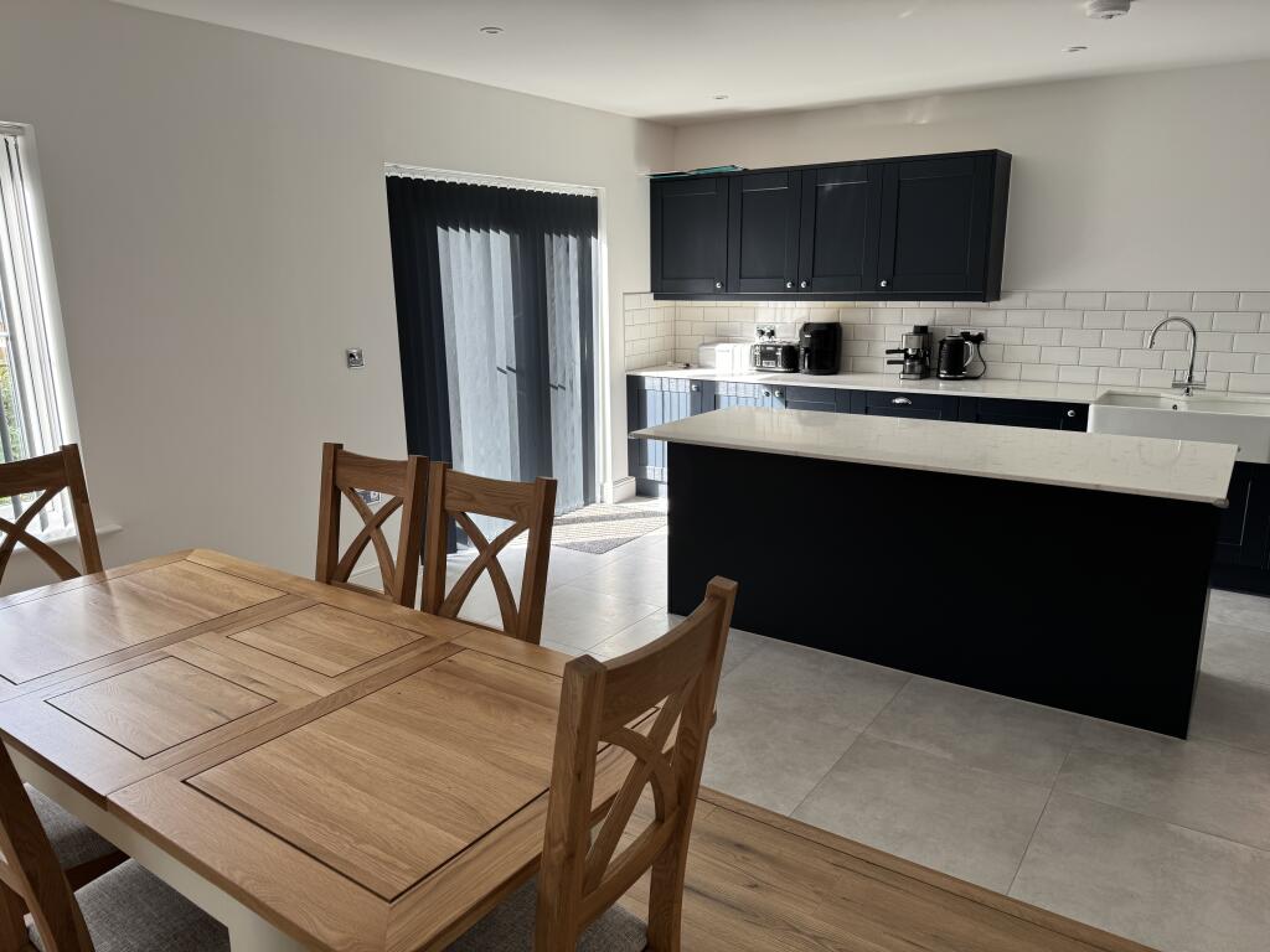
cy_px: 476
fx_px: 881
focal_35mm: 24
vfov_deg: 56.8
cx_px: 635
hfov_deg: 71.6
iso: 100
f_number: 1.78
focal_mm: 6.76
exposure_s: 1/121
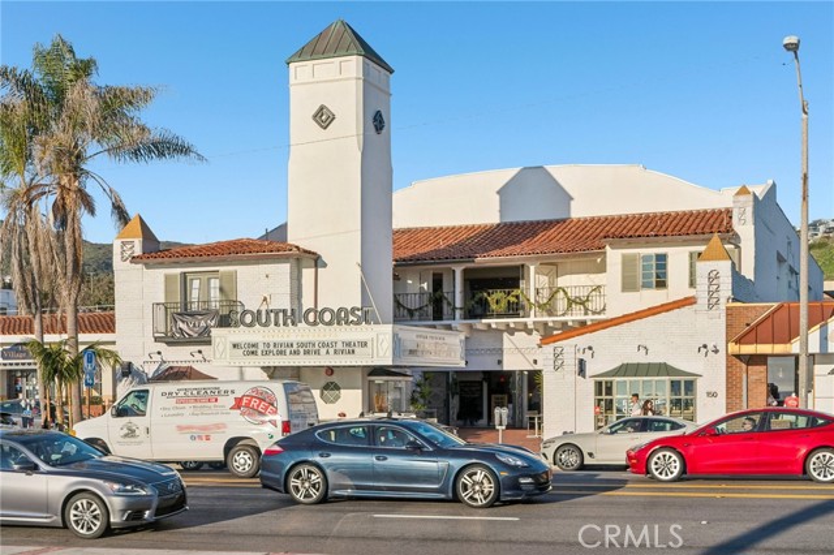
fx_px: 1065
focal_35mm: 46
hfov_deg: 42.8
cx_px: 417
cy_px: 278
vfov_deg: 29.2
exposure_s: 1/640
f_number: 8
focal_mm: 46
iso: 100
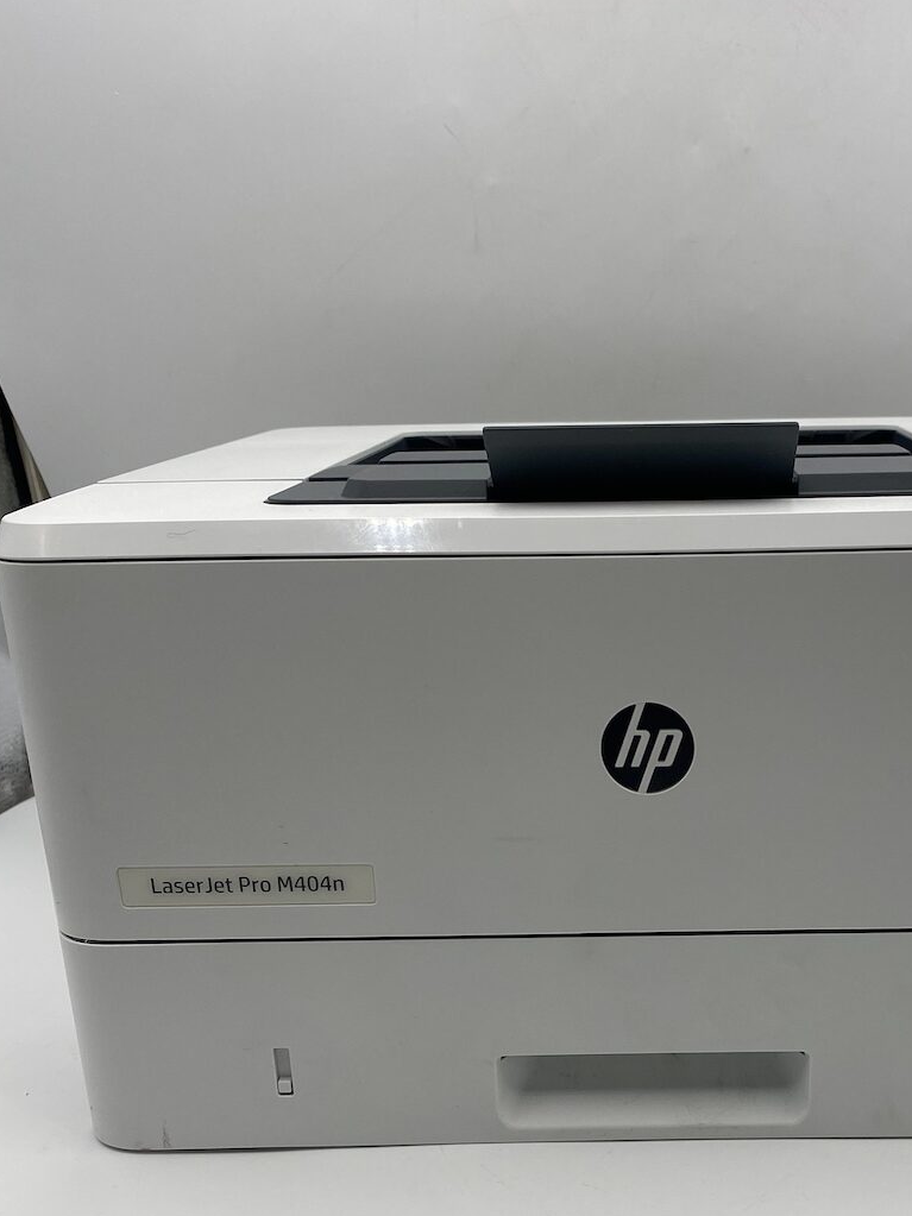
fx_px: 1441
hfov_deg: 34.5
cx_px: 667
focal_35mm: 41
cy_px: 913
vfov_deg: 44.3
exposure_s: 1/225
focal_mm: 4.25
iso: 32
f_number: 1.8
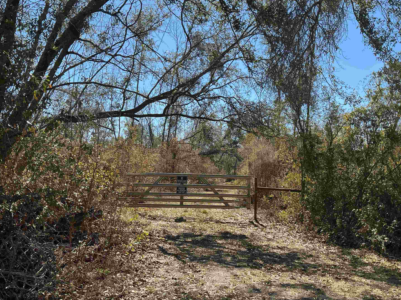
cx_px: 197
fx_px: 359
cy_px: 150
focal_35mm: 31
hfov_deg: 58.4
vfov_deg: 45.4
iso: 25
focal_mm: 3
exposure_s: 1/1121
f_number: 1.8
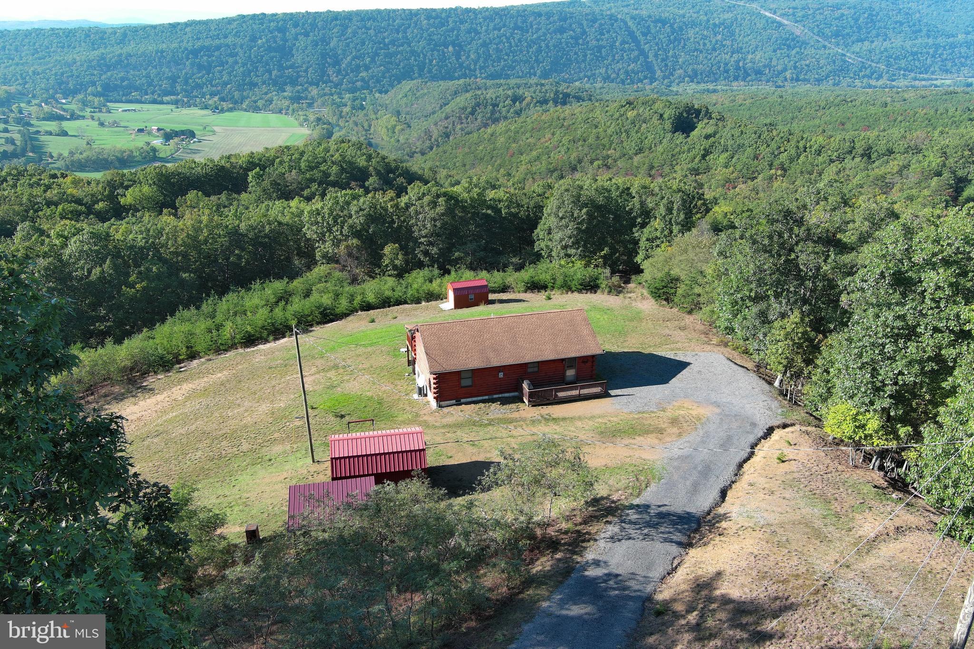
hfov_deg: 63.7
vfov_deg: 45.0
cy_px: 324
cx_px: 487
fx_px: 784
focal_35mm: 29
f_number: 2.8
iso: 100
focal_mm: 10.57
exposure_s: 1/397
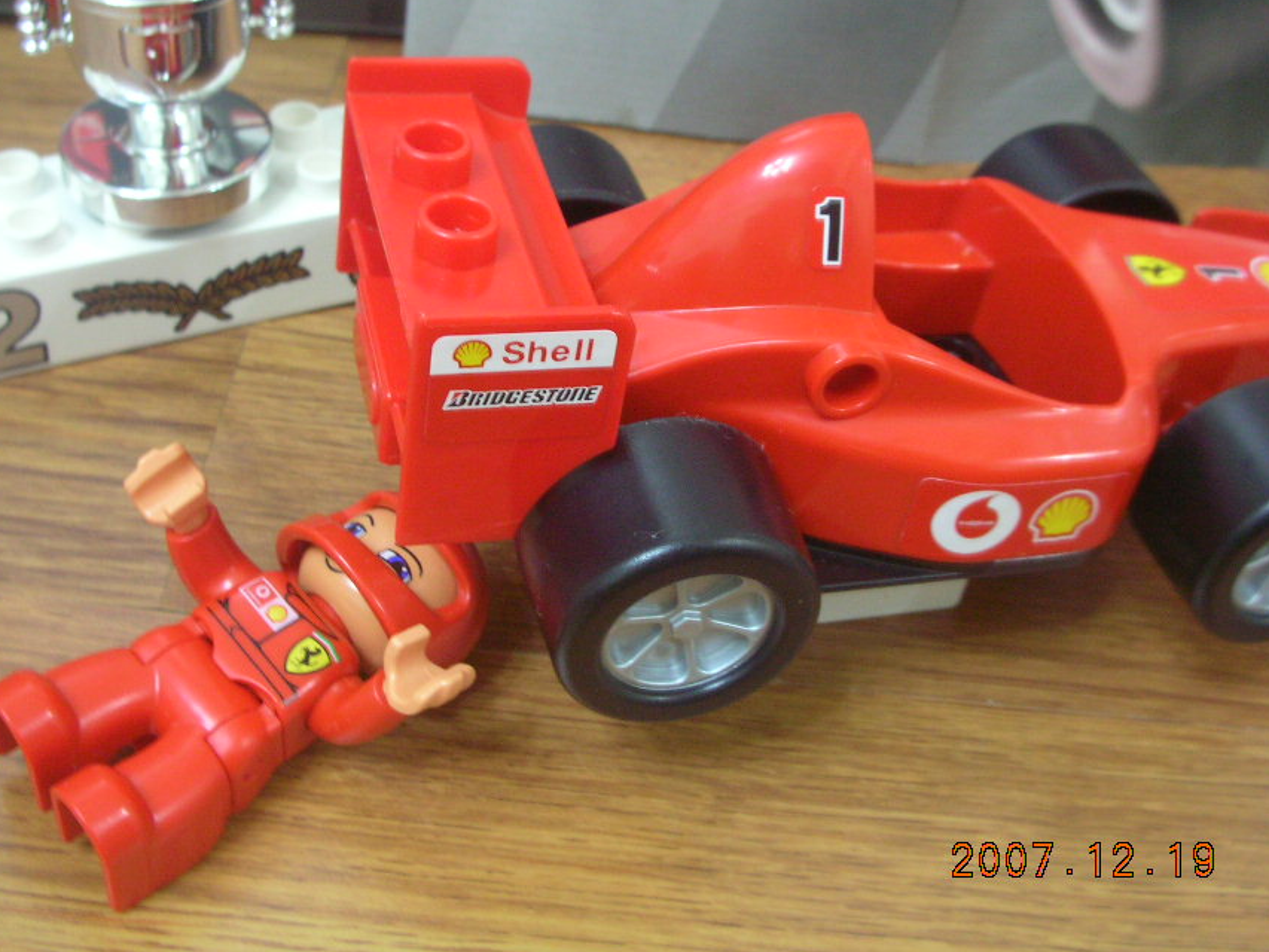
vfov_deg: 34.3
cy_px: 409
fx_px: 1540
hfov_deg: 44.7
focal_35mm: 42
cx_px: 574
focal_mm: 5.8
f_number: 3
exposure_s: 1/4
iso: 113
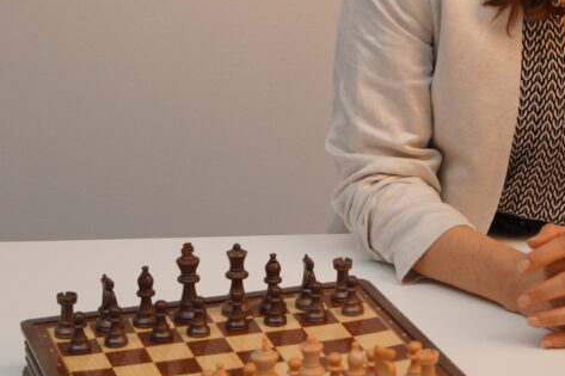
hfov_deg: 15.6
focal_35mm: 130
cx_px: 478
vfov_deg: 10.4
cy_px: -10
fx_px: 2039
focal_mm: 40
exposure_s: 1/80
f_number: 5
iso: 640
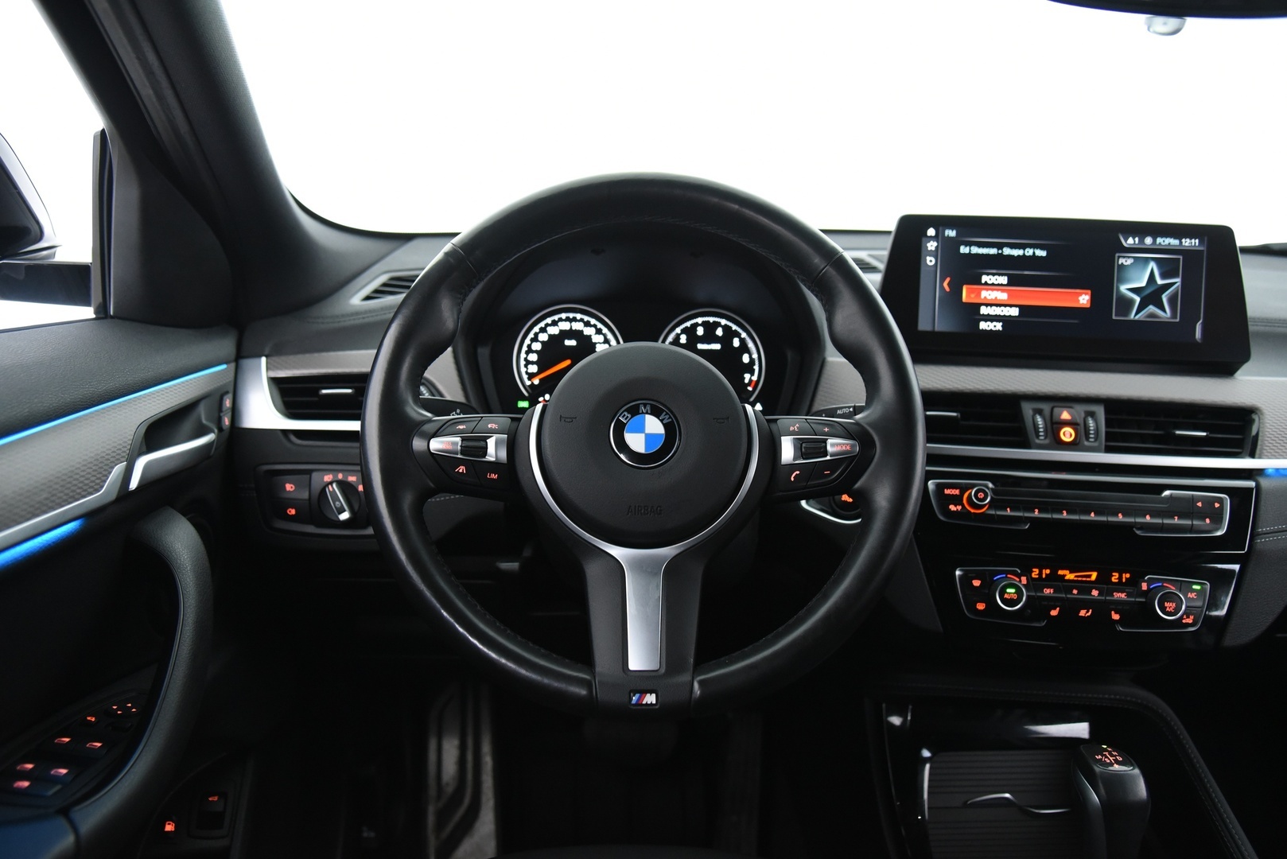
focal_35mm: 27
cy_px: 430
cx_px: 644
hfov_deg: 67.4
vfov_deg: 48.0
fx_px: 966
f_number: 4
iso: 4000
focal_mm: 27
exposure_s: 1/20
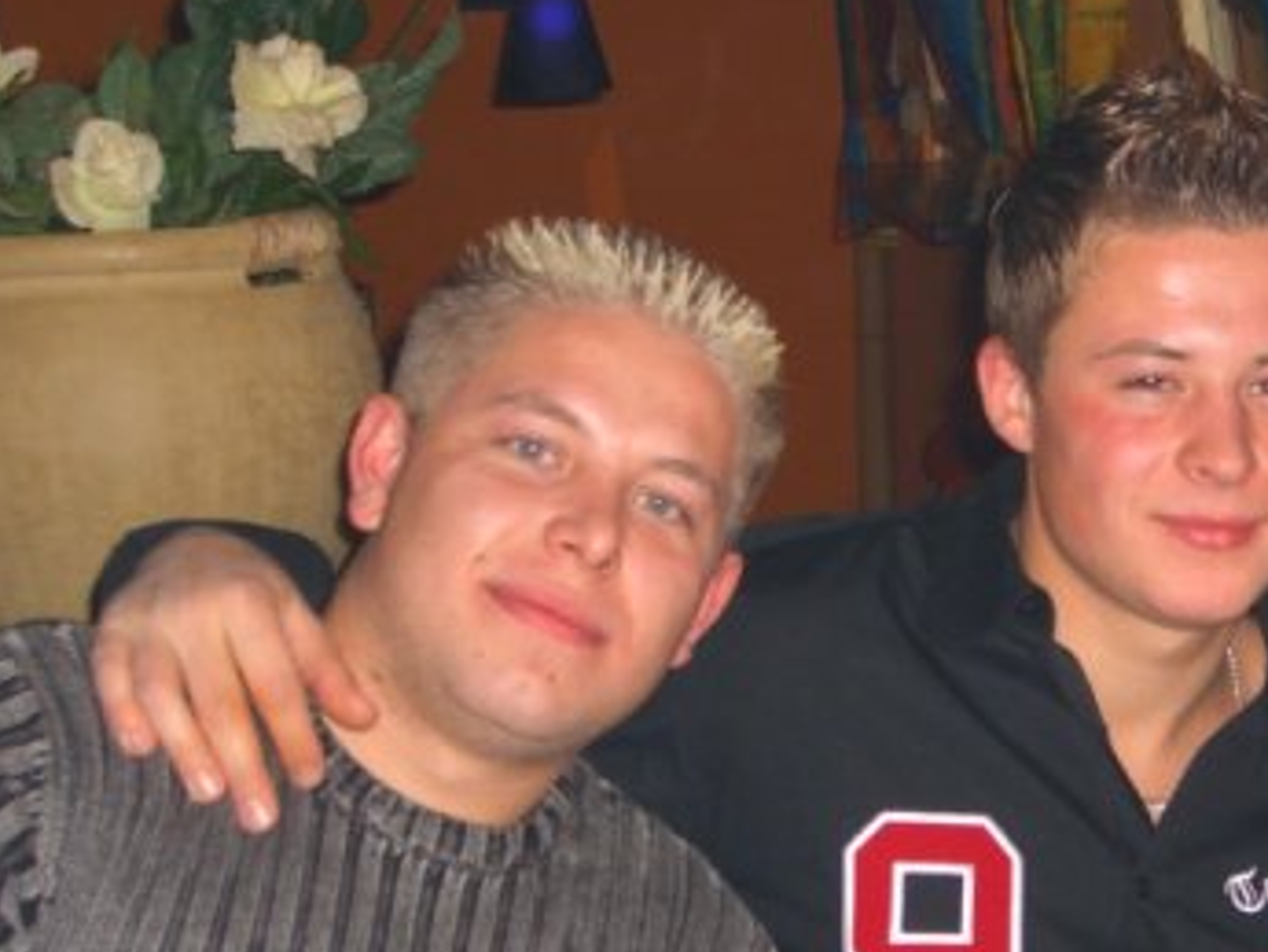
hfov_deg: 19.6
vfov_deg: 14.9
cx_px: 1029
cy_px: 691
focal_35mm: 99
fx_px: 3628
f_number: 3.6
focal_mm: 11.8
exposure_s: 1/60
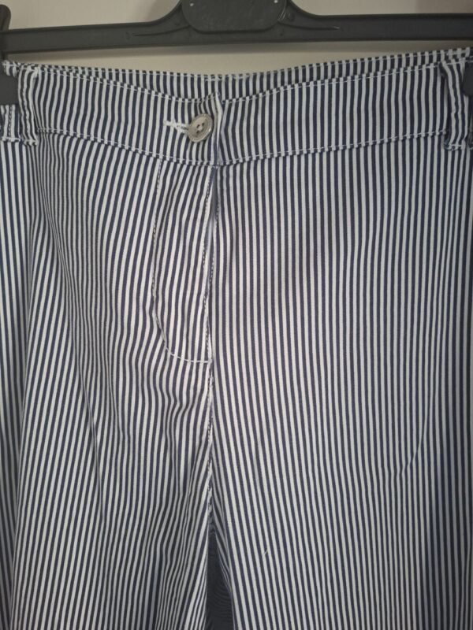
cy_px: 315
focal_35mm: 23
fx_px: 419
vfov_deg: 73.9
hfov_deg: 58.9
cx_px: 236
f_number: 1.8
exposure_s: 1/30
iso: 400
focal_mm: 5.54
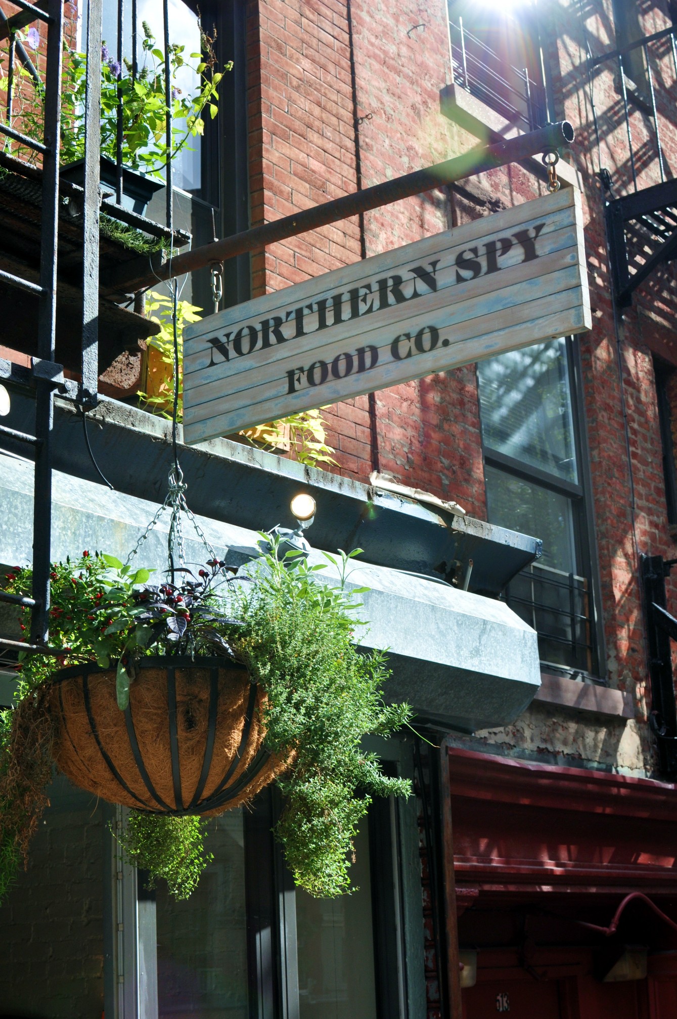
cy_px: 510
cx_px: 338
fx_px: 1484
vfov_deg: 37.9
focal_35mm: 52
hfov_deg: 25.7
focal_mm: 35
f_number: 8
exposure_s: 1/250
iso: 200
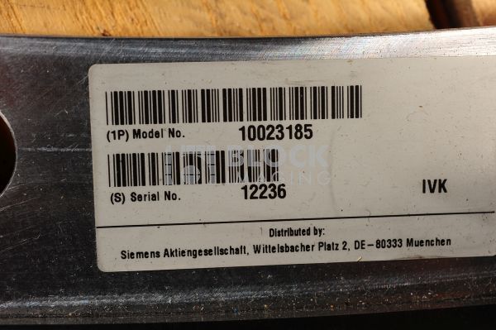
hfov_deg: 39.6
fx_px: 688
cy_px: 165
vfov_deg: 26.9
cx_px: 248
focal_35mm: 50
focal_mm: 50
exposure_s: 1/160
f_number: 9
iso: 320
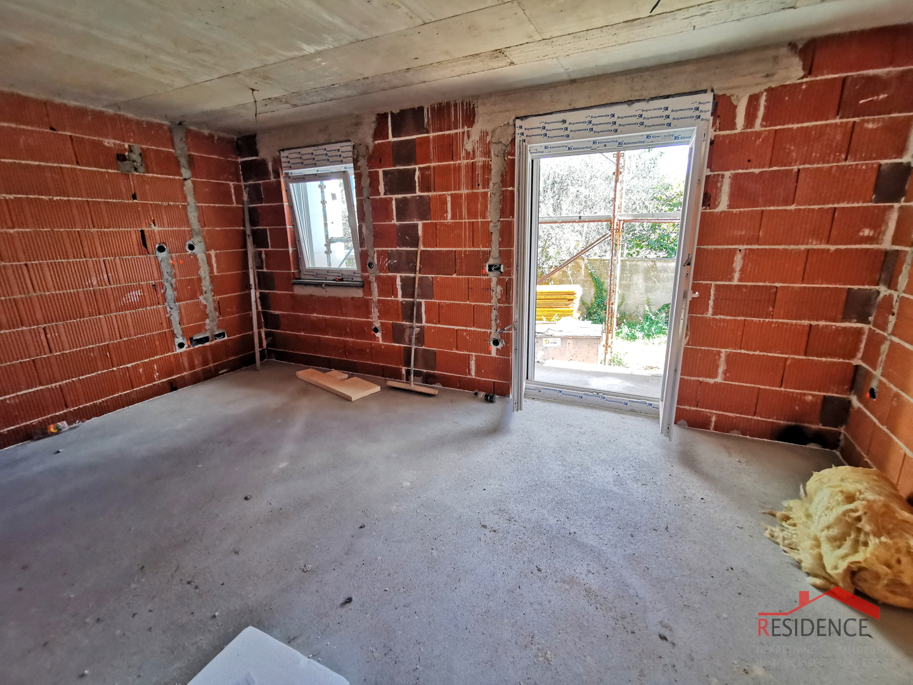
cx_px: 456
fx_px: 422
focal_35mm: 16
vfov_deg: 78.1
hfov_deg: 94.5
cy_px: 342
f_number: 2.2
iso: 160
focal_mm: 2.35
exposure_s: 1/60
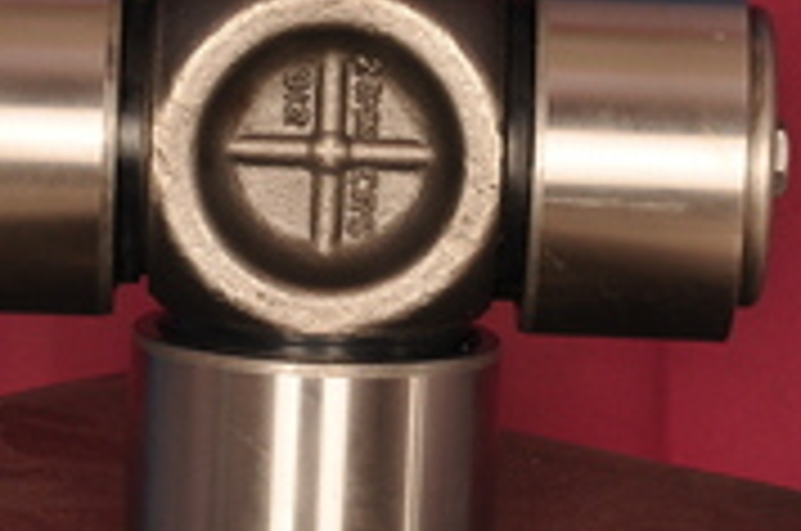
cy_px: 76
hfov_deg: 7.4
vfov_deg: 4.9
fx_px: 6174
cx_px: 374
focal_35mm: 278
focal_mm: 66
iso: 250
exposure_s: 1/125
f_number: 10
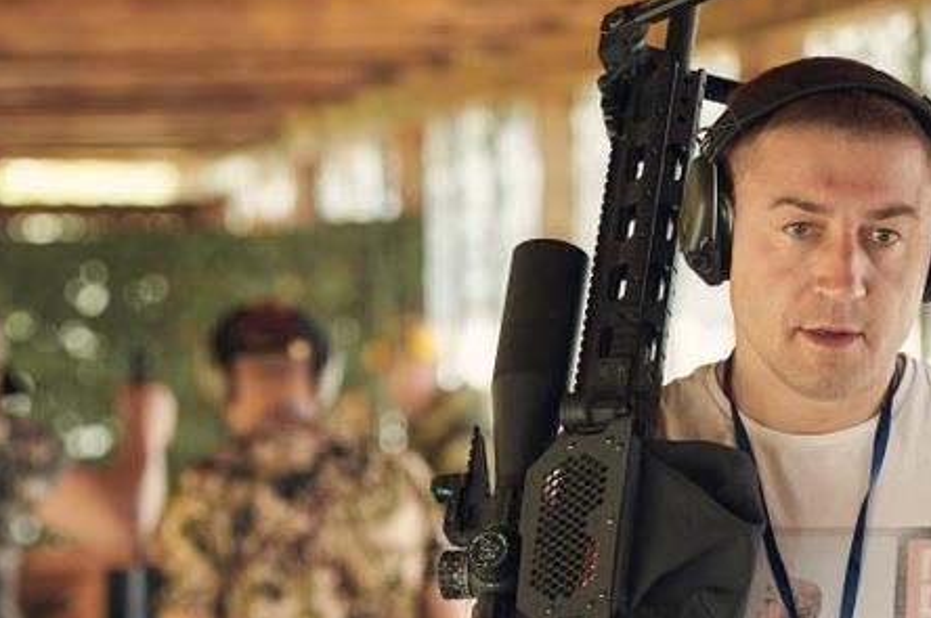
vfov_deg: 7.0
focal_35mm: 194
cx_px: 362
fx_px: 5011
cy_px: 582
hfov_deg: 10.6
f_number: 2.8
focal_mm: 90
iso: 500
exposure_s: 1/250
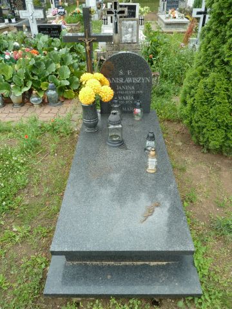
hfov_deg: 54.9
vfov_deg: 69.4
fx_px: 223
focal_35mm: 25
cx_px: 116
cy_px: 154
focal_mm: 4.1
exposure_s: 1/100
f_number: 3.3
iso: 80
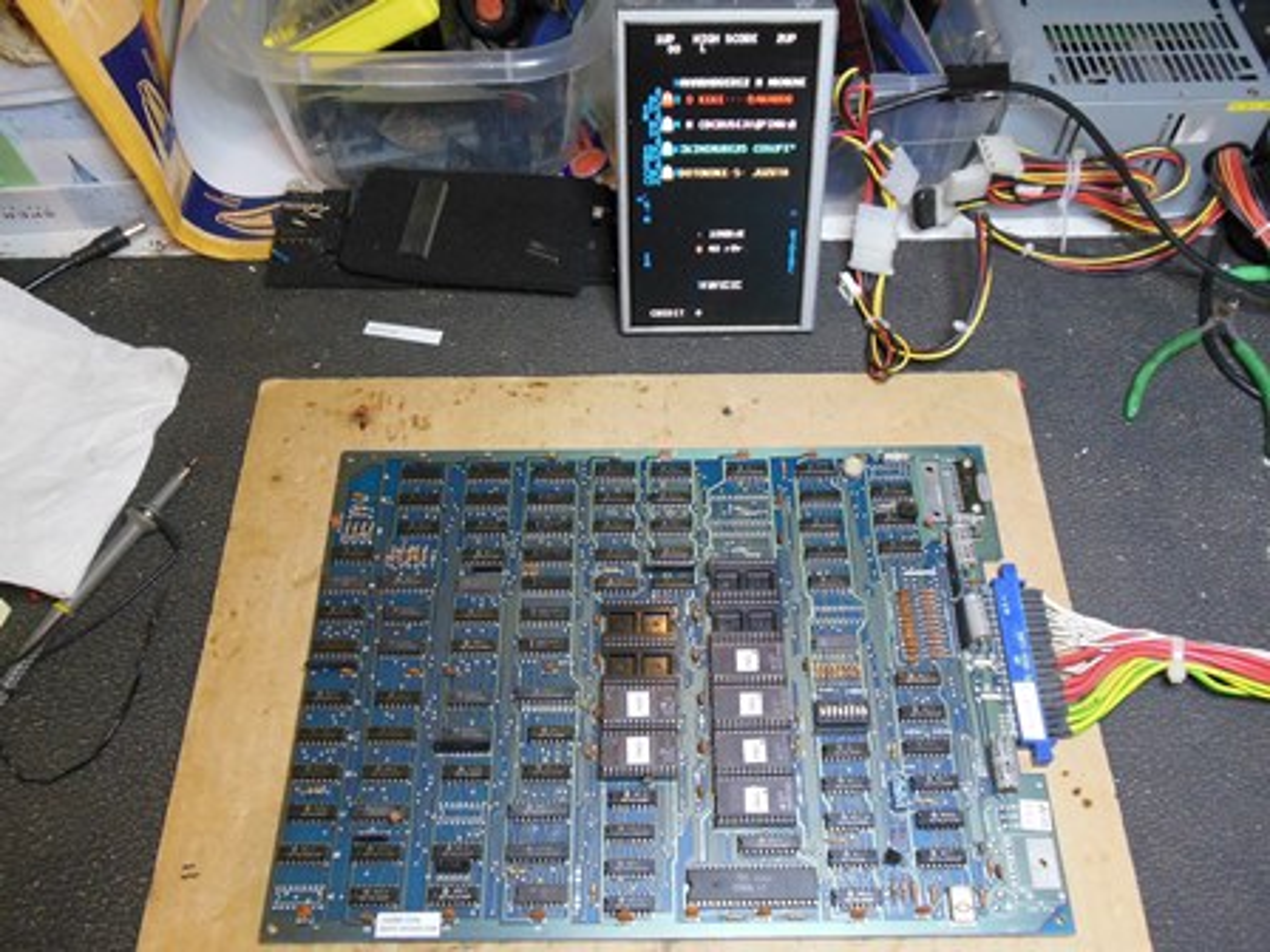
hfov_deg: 69.4
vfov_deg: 54.9
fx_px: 917
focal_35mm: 25
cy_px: 476
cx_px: 635
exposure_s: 1/20
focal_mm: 4.5
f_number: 3.2
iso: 400
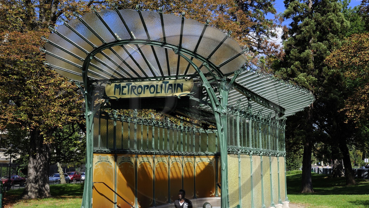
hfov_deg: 48.4
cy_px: 120
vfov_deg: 28.3
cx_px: 184
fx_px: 411
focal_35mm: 42
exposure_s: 1/200
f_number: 10
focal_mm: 40
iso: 200
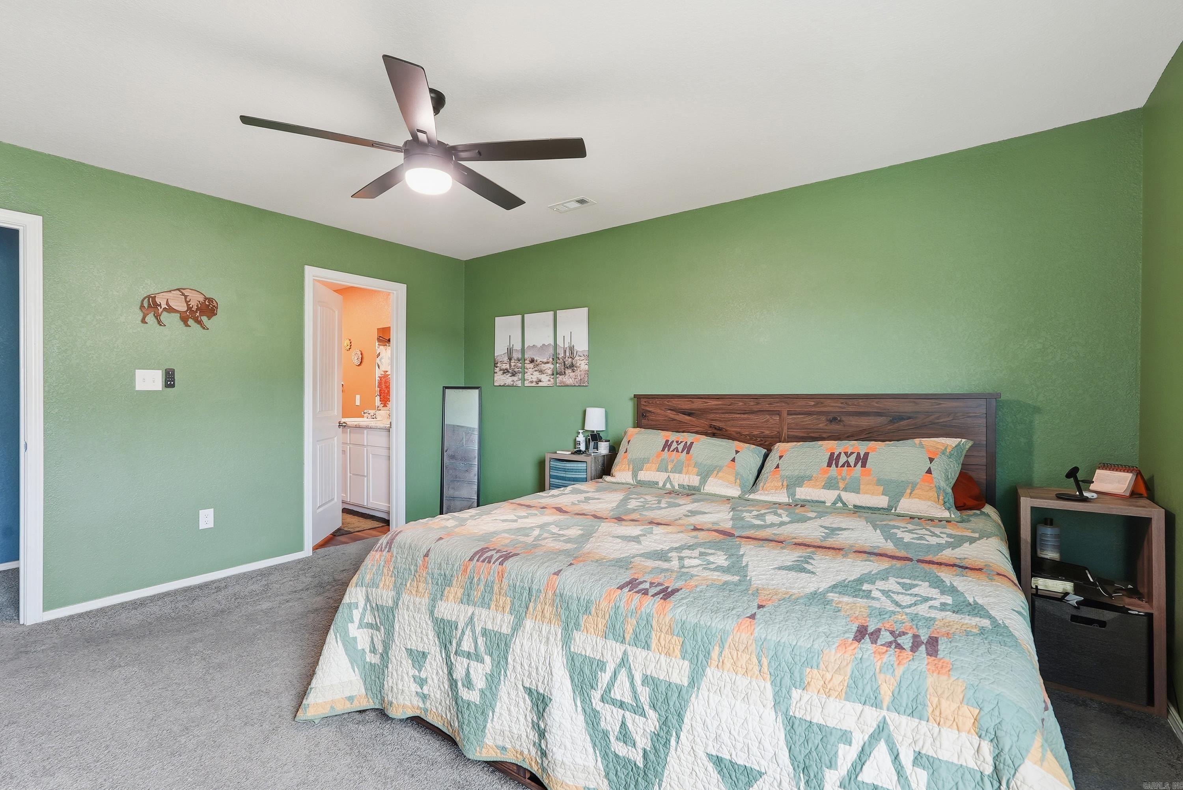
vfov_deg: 73.8
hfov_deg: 96.7
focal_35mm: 16
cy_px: 395
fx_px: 526
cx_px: 592
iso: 250
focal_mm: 16
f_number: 9
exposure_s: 1/20
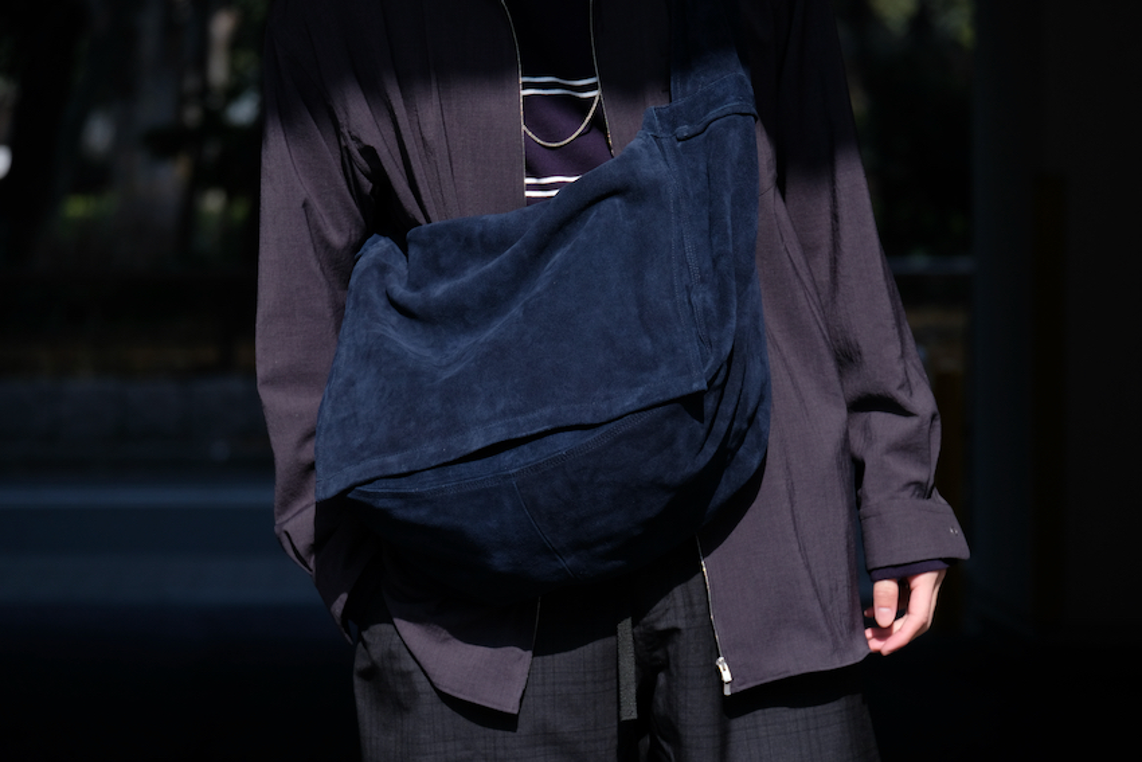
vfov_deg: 7.2
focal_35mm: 192
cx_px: 571
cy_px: 381
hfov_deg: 10.7
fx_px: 6091
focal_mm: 127.9
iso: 400
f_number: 5.8
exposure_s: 1/850
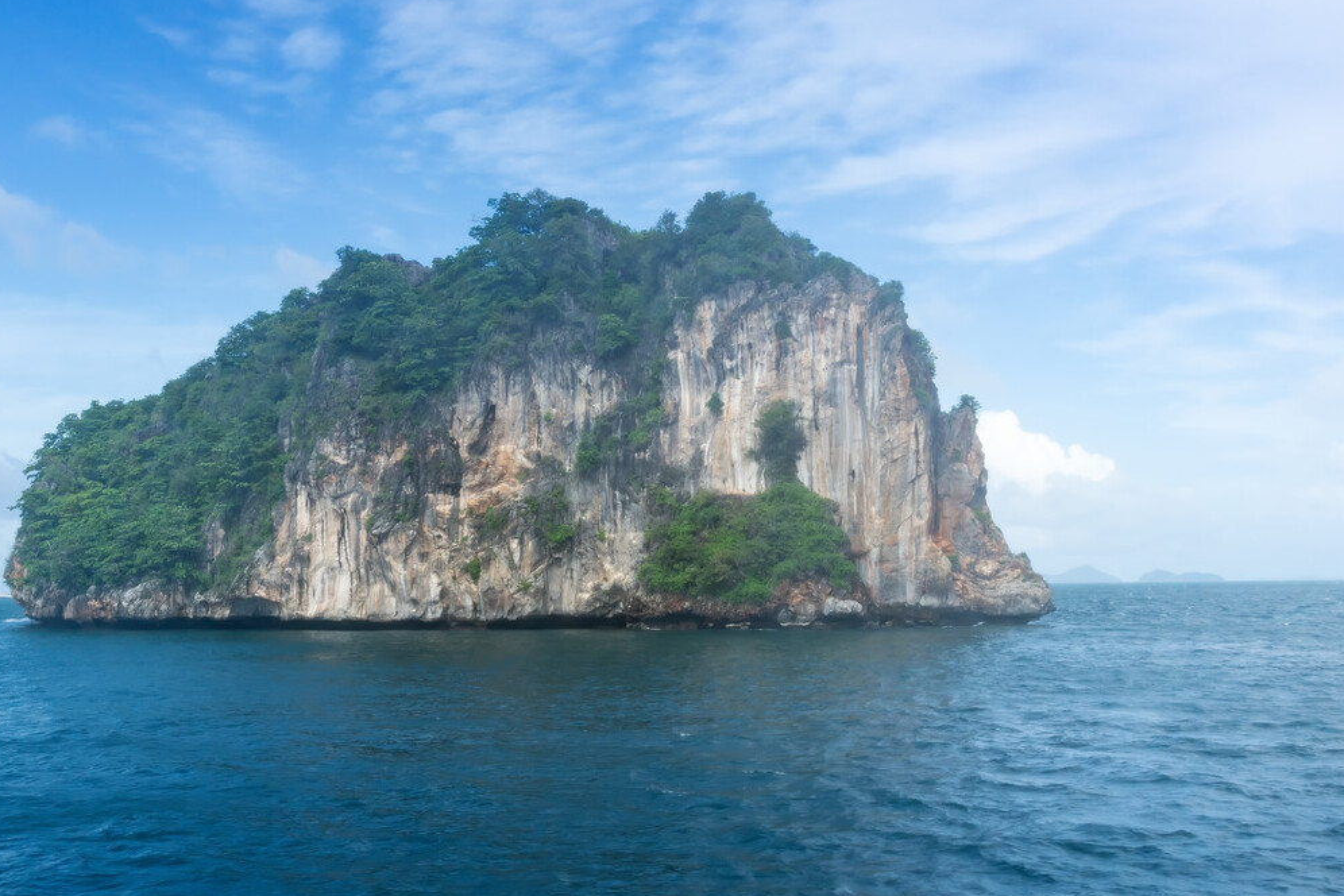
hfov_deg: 41.8
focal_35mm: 47
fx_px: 1755
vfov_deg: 28.6
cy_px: 393
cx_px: 580
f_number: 8
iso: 200
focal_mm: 26
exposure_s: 1/400
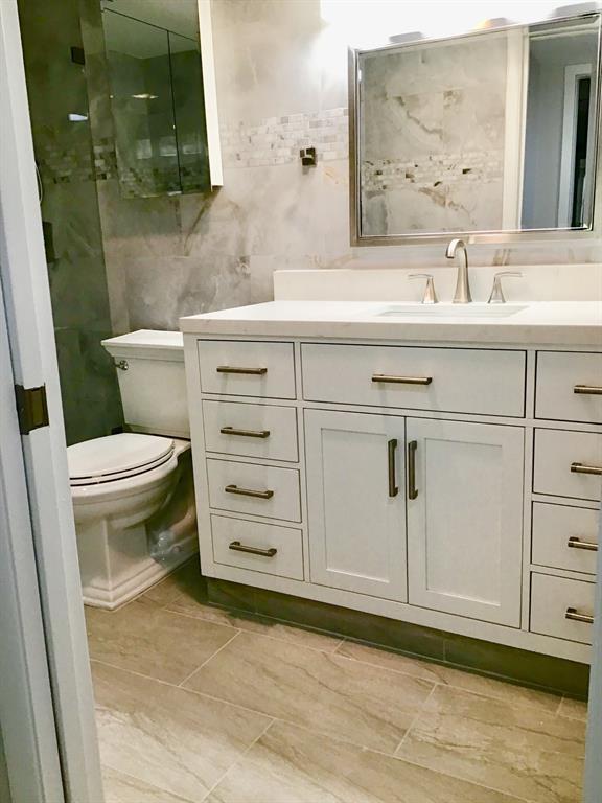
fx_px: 719
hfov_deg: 45.4
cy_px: 402
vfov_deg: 58.4
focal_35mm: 31
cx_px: 301
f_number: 2.4
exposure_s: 1/30
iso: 32
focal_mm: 3.3
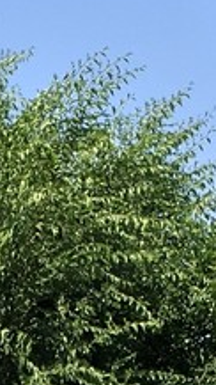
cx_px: -117
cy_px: 712
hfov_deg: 6.0
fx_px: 2027
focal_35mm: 199
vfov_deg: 10.2
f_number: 2.2
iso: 25
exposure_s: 1/1068
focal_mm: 4.15
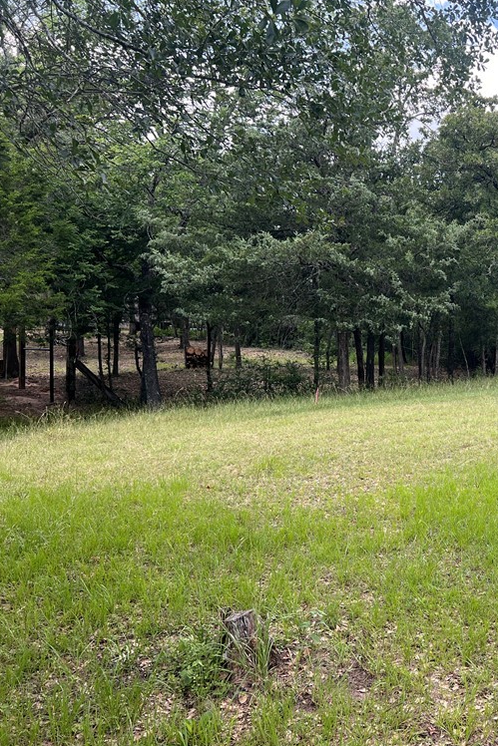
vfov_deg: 51.9
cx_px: 462
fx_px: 767
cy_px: 368
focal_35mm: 37
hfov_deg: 33.7
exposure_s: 1/654
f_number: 1.5
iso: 50
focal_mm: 5.7
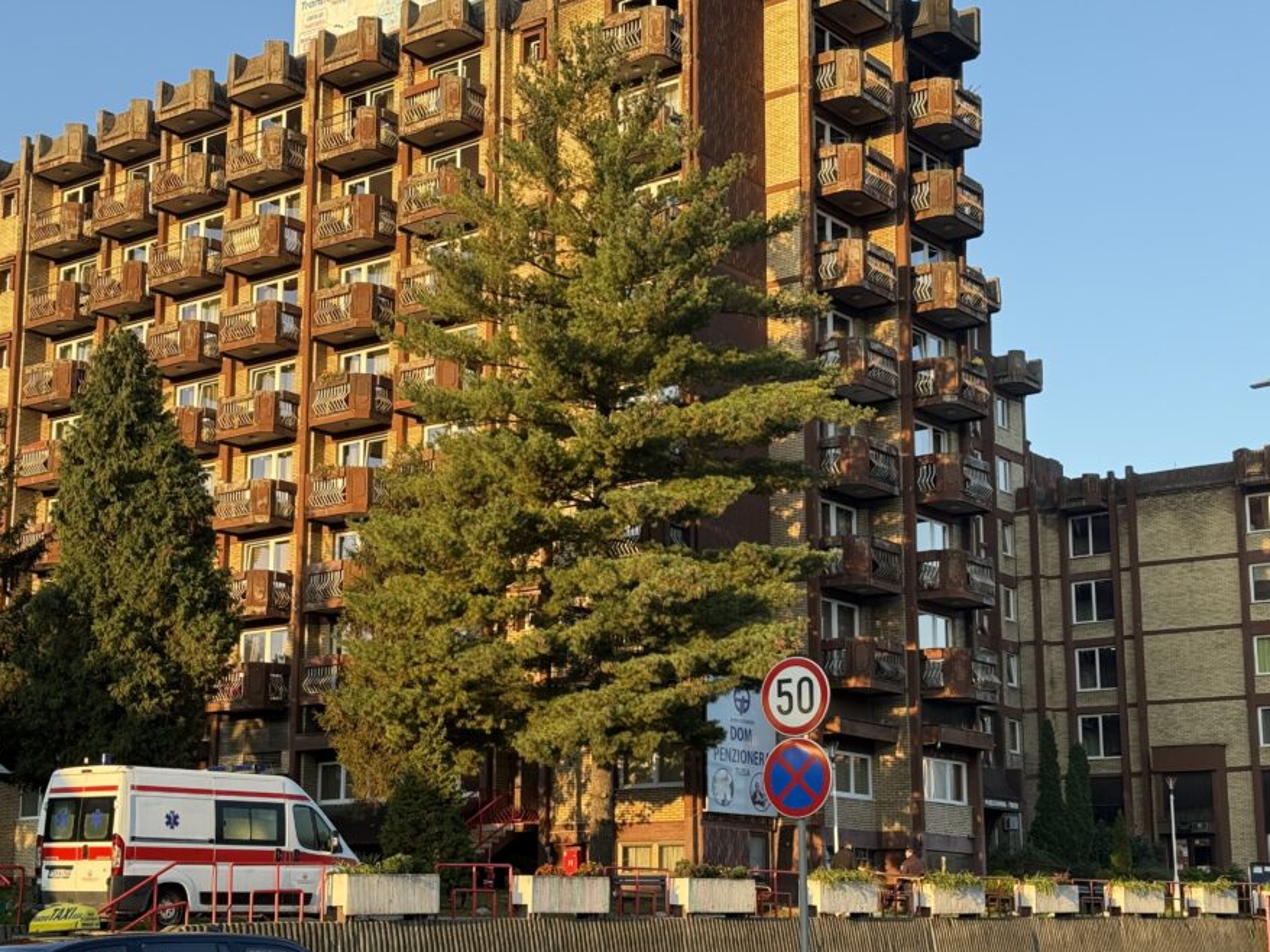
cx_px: 553
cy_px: 531
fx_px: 2054
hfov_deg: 34.3
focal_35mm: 56
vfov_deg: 26.1
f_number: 1.78
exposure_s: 1/733
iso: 64
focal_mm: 6.76
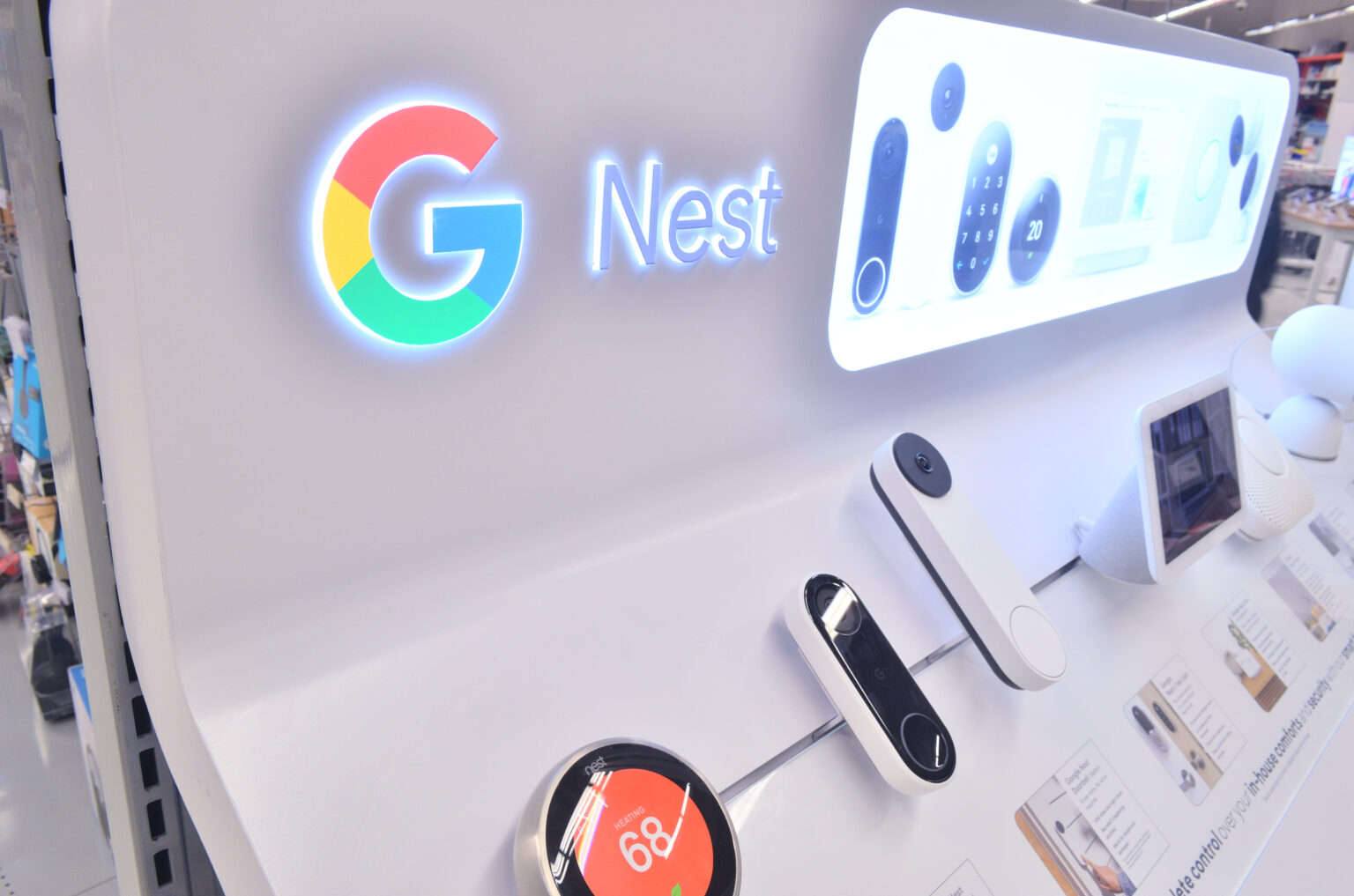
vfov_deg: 47.7
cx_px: 677
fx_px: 1013
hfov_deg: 67.5
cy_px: 448
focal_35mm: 27
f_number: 9
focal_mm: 18
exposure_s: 1/10
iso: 100
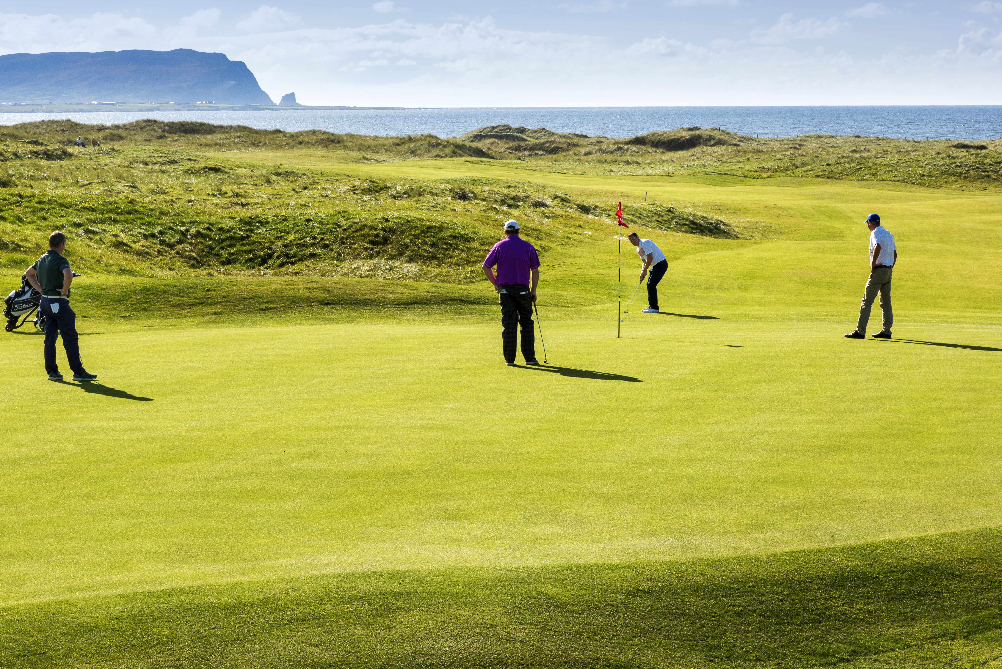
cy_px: 319
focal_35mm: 83
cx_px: 454
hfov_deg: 24.5
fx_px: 2311
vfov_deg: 16.5
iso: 250
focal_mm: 75
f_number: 14
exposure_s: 1/250
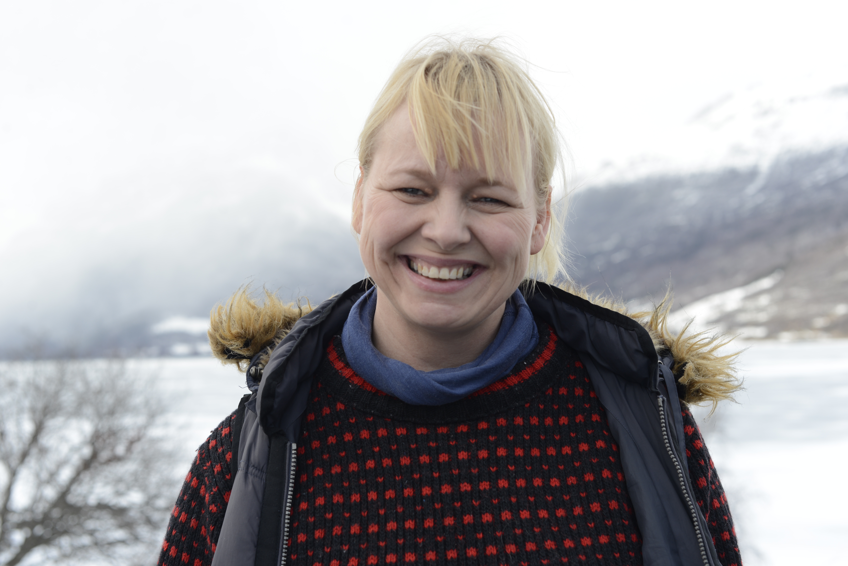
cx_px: 424
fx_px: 1178
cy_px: 283
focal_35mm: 50
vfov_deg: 27.0
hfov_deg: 39.6
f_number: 5.6
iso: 200
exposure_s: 1/320
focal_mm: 50
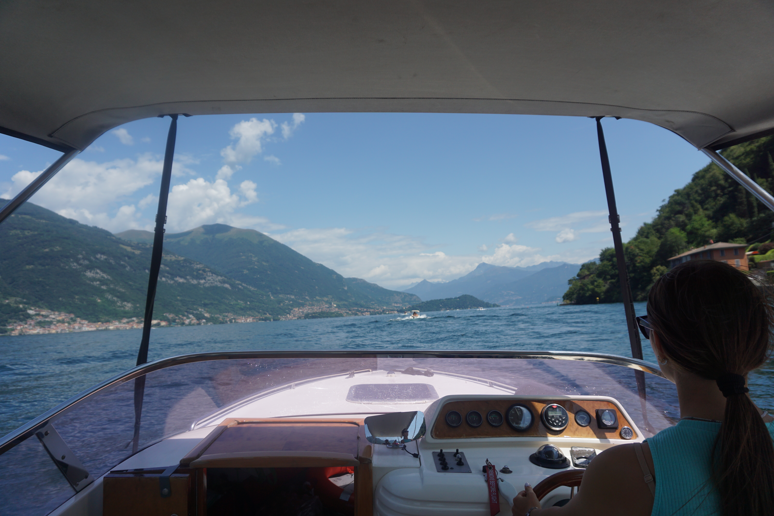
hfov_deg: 73.7
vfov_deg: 53.1
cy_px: 258
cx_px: 387
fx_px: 516
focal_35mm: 24
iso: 100
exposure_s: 1/1250
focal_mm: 16
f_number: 4.5
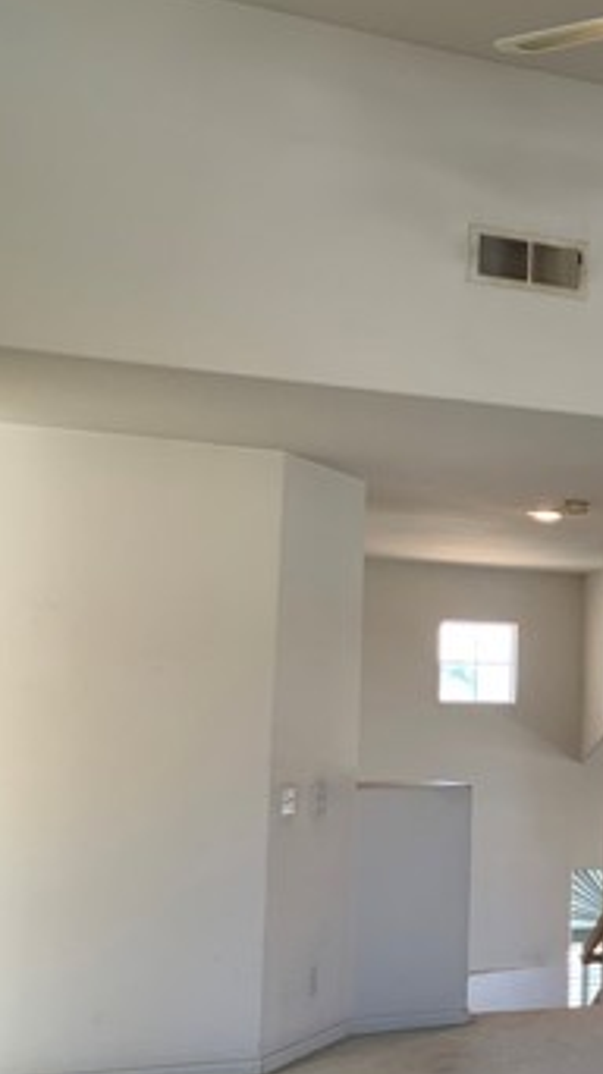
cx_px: 942
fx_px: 1509
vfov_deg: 39.0
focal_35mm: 53
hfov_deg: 19.3
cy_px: 666
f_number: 1.8
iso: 64
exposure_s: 1/120
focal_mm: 4.25
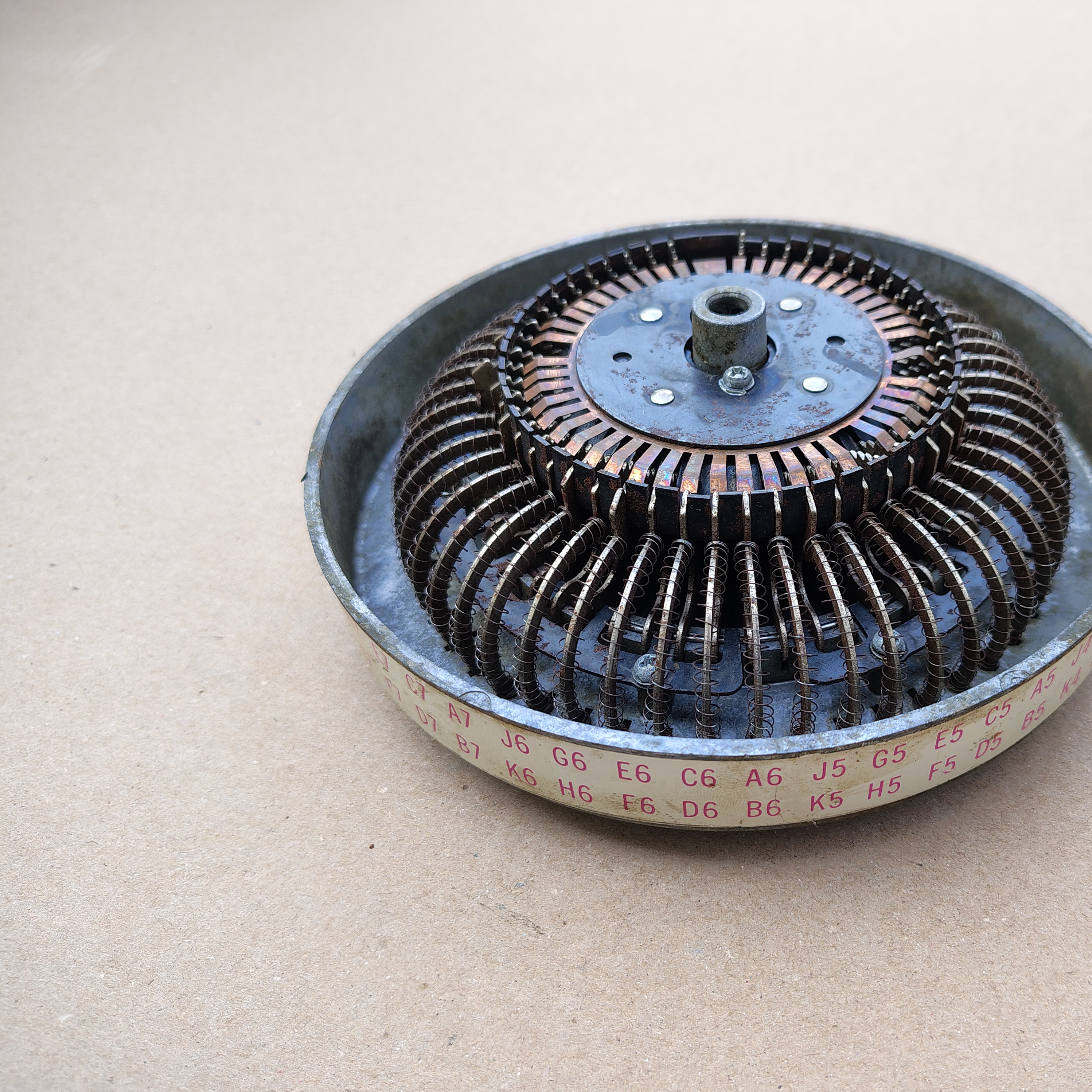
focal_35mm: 29
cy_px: 539
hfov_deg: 54.3
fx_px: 1035
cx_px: 744
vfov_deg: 55.6
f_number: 1.8
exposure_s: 1/353
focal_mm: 5.56
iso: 100
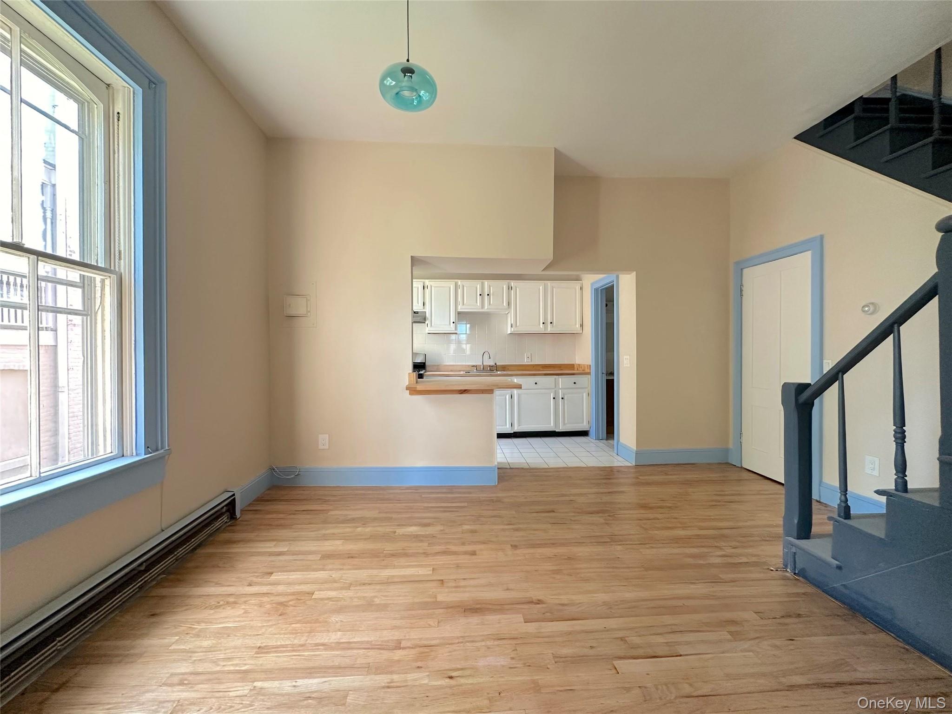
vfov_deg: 85.7
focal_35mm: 14
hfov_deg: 102.1
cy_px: 357
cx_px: 476
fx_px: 385
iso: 200
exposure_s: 1/99
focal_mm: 2.22
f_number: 2.2
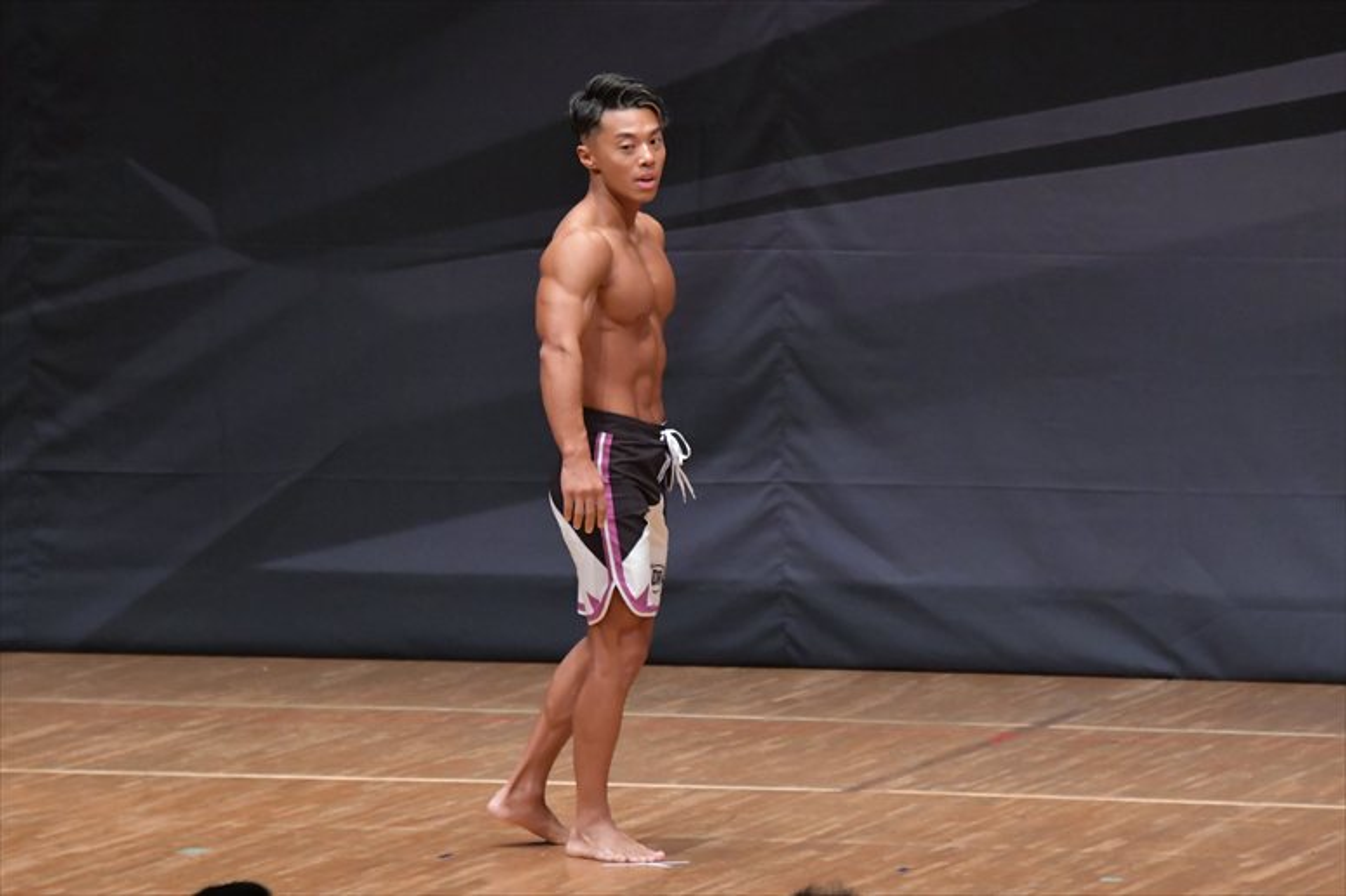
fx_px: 11211
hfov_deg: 6.9
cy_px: 448
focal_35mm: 300
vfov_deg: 4.6
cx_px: 673
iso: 6400
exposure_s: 1/400
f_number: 5.6
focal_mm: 200
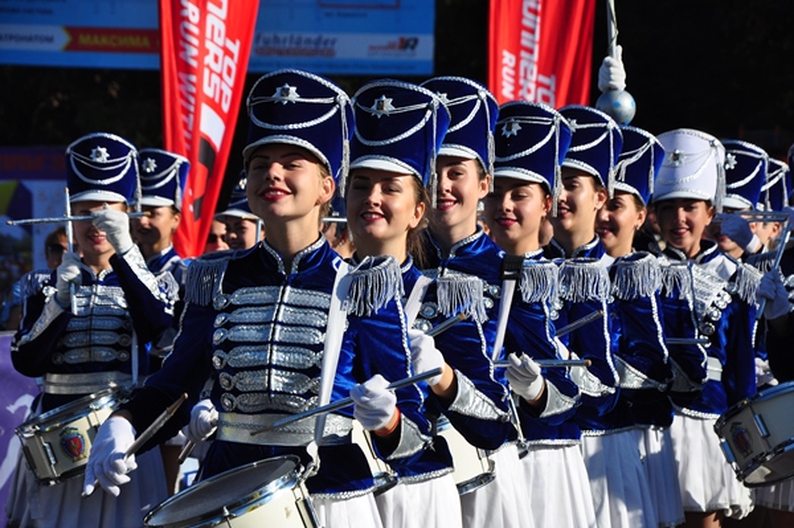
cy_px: 264
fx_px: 3471
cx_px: 397
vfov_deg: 8.7
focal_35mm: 158
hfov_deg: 13.1
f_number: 8
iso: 400
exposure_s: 1/1250
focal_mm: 105
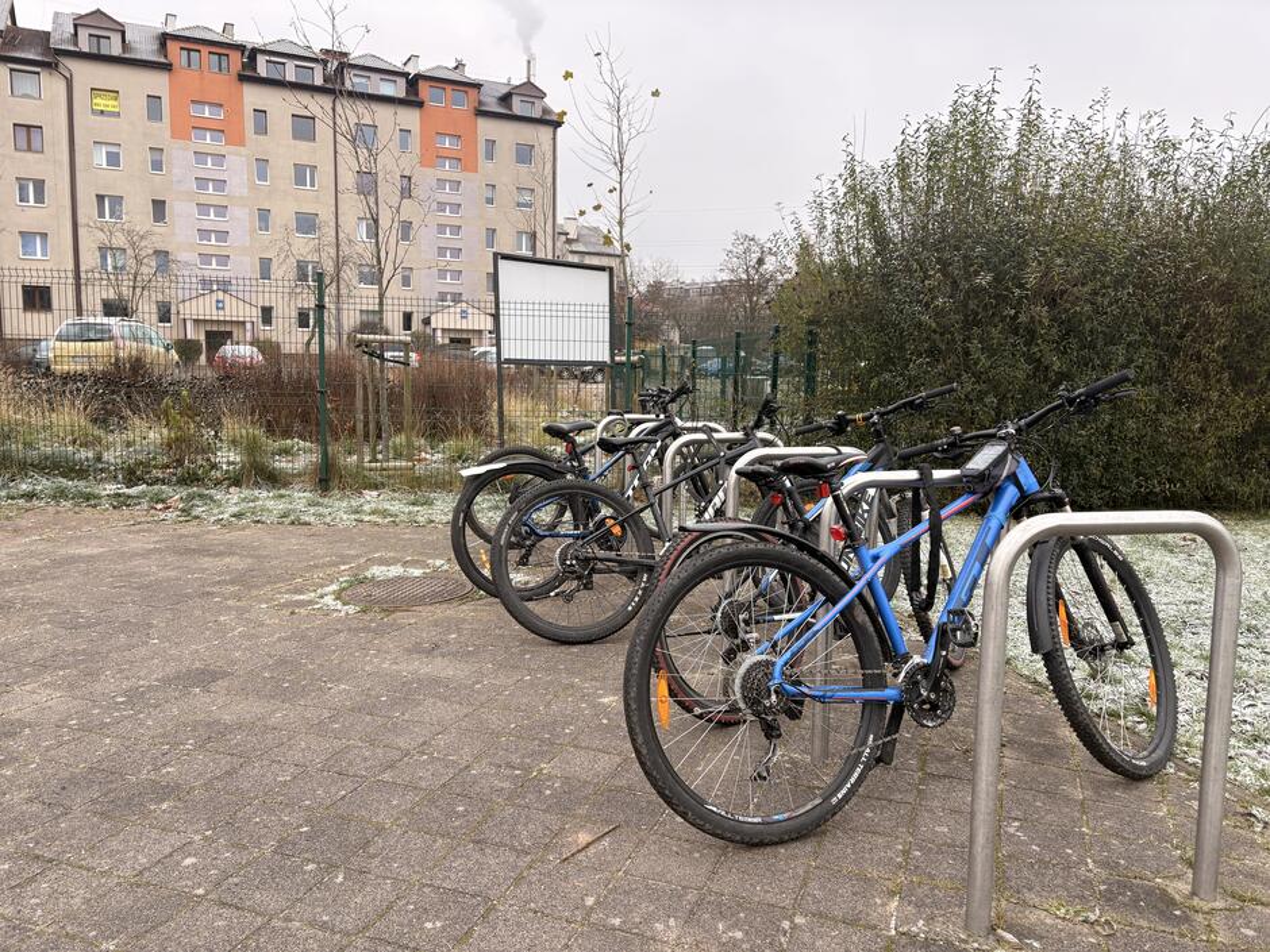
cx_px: 635
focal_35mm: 26
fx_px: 954
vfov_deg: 53.1
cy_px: 476
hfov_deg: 67.3
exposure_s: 1/122
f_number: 1.6
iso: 100
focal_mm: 5.96
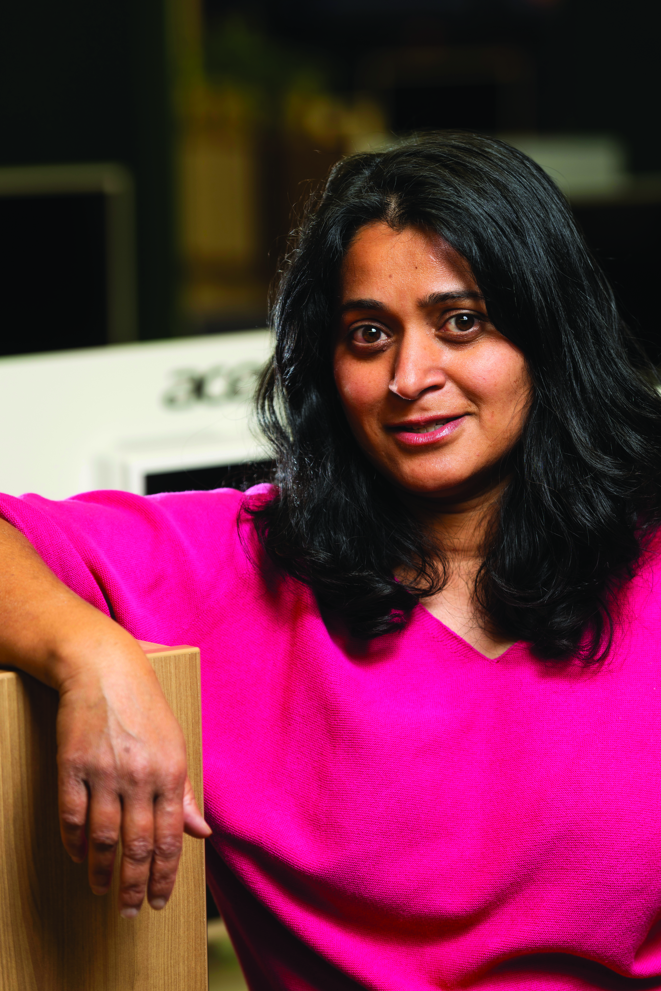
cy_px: 496
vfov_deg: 15.8
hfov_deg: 10.5
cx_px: 330
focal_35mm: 130
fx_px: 3580
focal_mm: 130
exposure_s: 1/25
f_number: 4.5
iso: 64
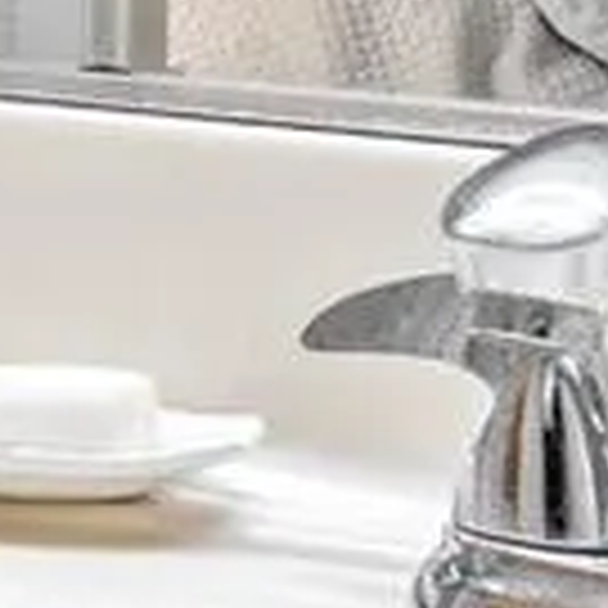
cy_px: 124
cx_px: -1239
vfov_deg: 12.3
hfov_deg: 9.5
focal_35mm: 141
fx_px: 2802
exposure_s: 1/1.25
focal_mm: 14
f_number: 8
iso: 200
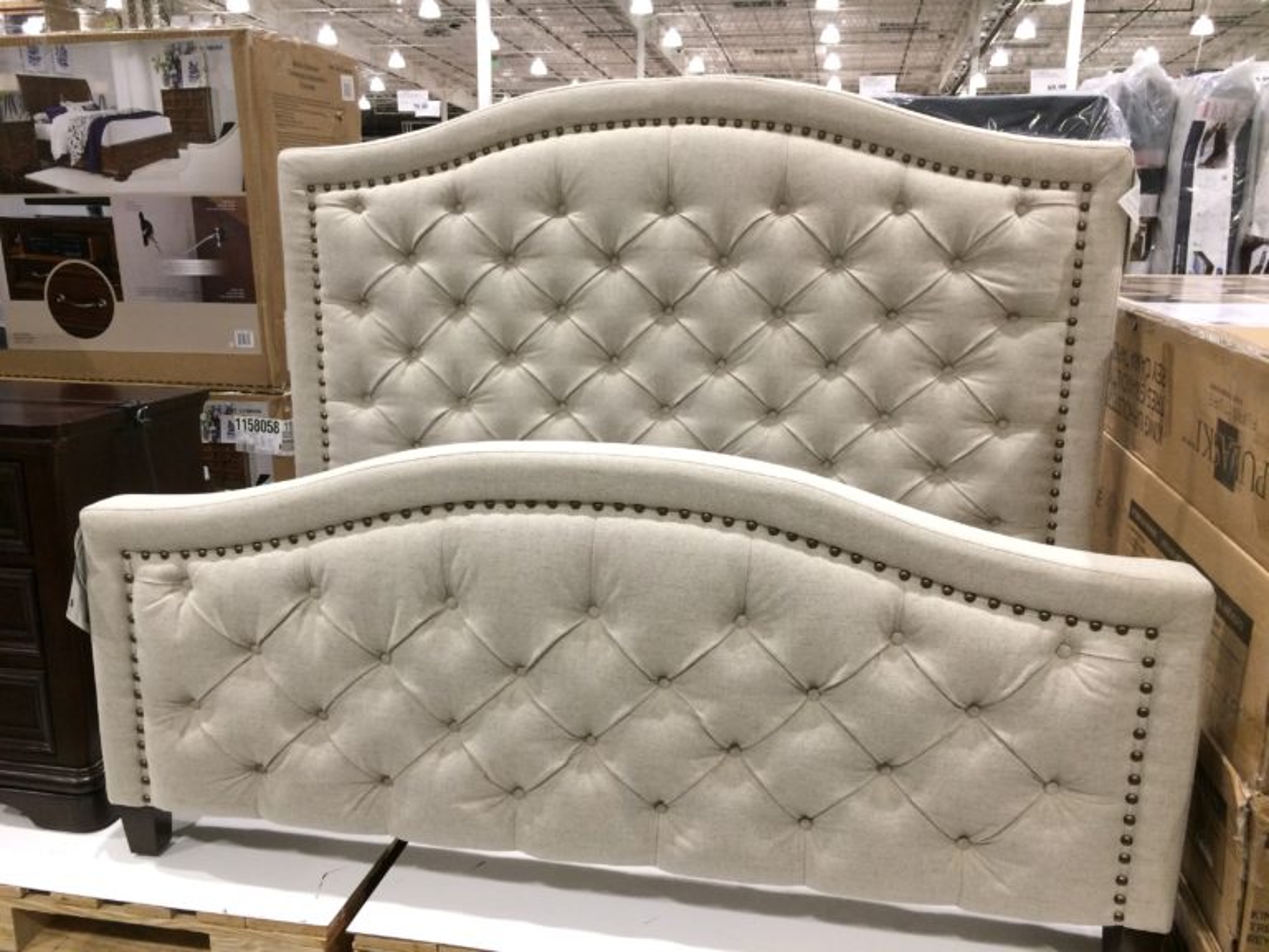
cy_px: 476
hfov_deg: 61.7
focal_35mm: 29
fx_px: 1063
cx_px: 634
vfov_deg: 48.2
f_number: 2.2
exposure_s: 1/33
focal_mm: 4.15
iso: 80
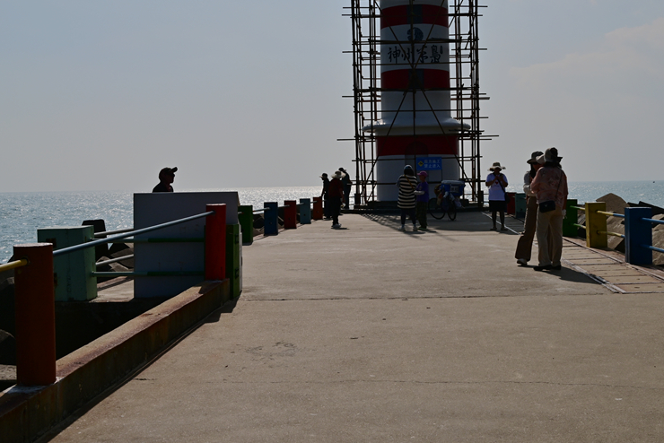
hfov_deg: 41.0
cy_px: 157
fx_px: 882
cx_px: 413
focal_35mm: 48
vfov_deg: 28.1
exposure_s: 1/400
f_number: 13
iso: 100
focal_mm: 29.5
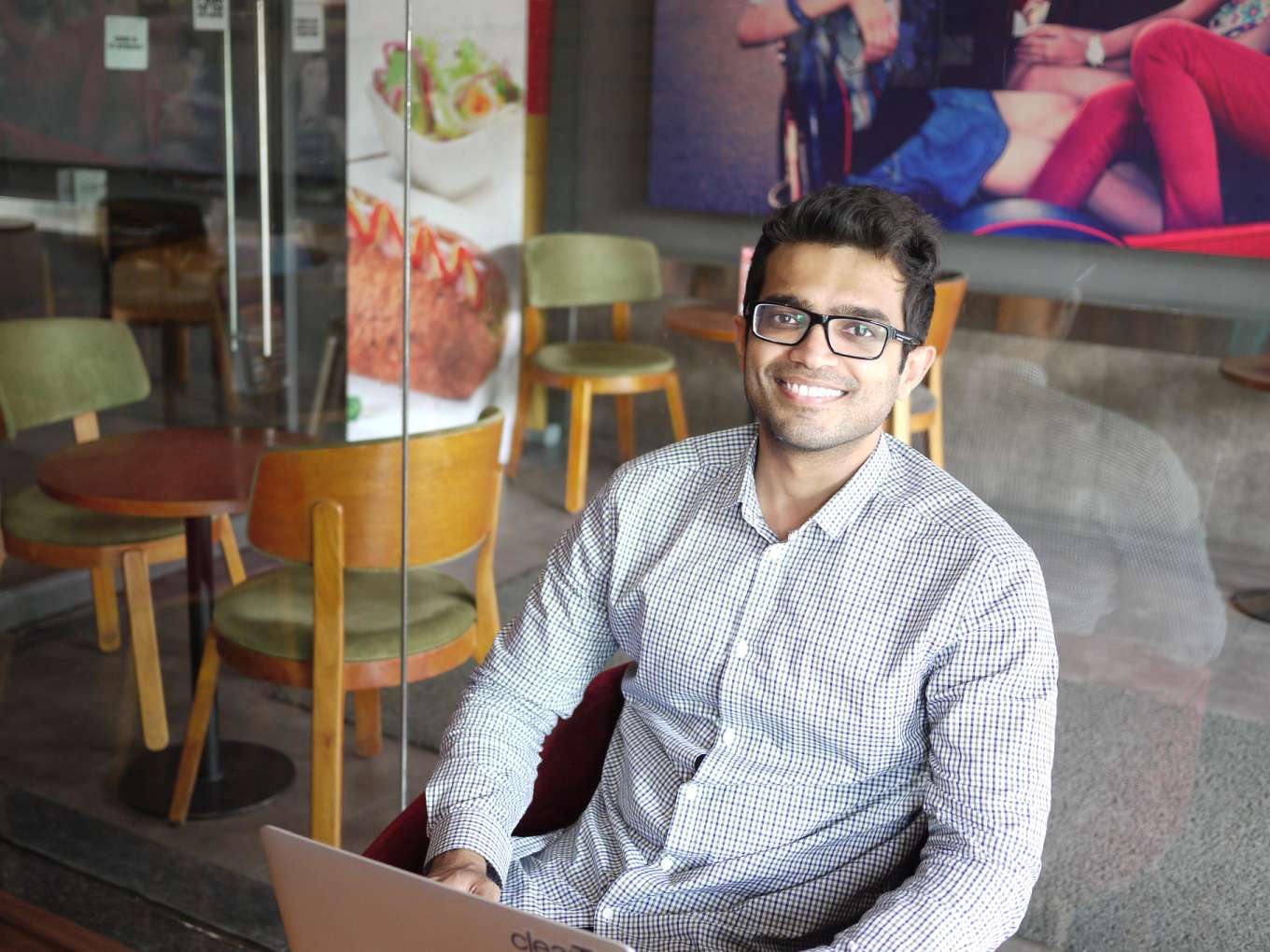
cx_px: 635
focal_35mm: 41
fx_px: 1504
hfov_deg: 45.8
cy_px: 476
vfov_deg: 35.1
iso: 320
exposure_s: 1/60
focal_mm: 20
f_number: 1.7
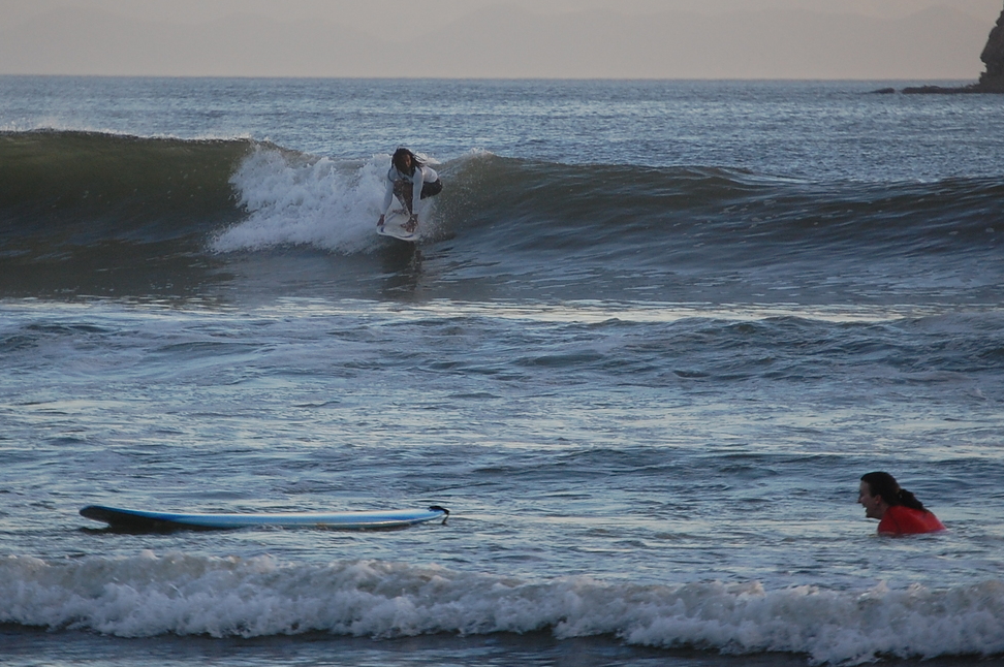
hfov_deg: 4.2
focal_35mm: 494
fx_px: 13763
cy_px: 240
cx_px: 412
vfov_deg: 2.8
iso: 400
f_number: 5.6
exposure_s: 1/400
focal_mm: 200
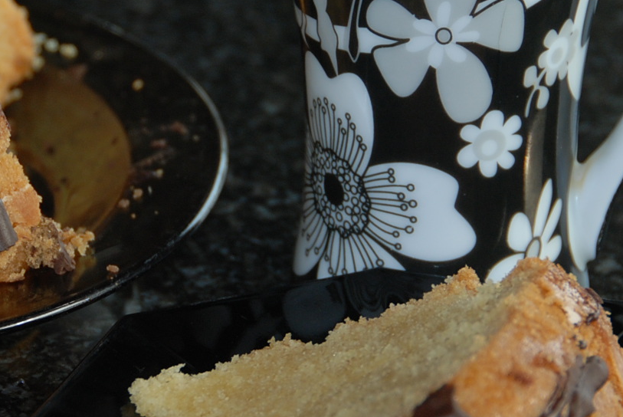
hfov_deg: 5.5
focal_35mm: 375
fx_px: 6500
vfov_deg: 3.7
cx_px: 202
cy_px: 142
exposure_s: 1/60
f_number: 5.6
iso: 200
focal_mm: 105
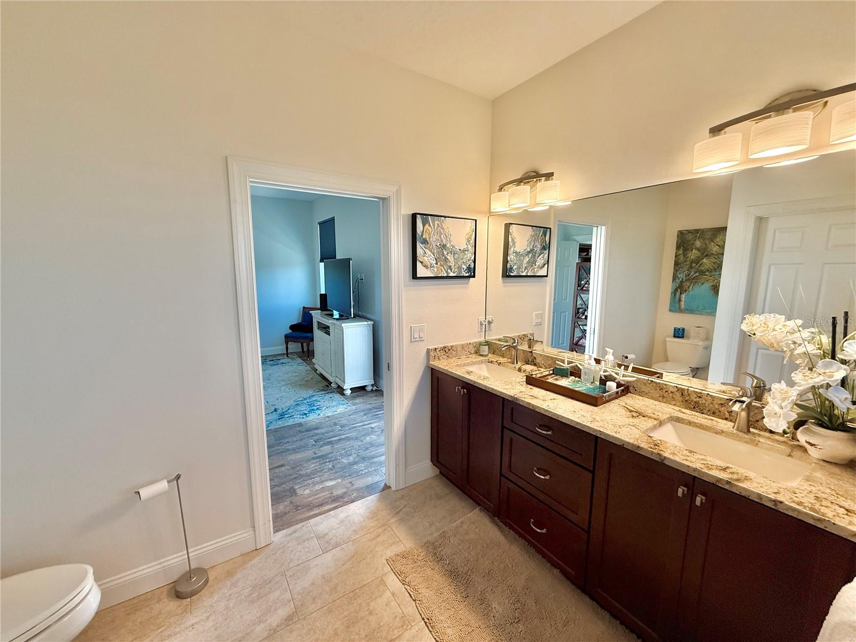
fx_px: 346
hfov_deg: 102.1
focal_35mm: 14
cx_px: 428
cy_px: 321
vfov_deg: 85.7
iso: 125
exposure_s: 1/120
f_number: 2.2
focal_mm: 2.22
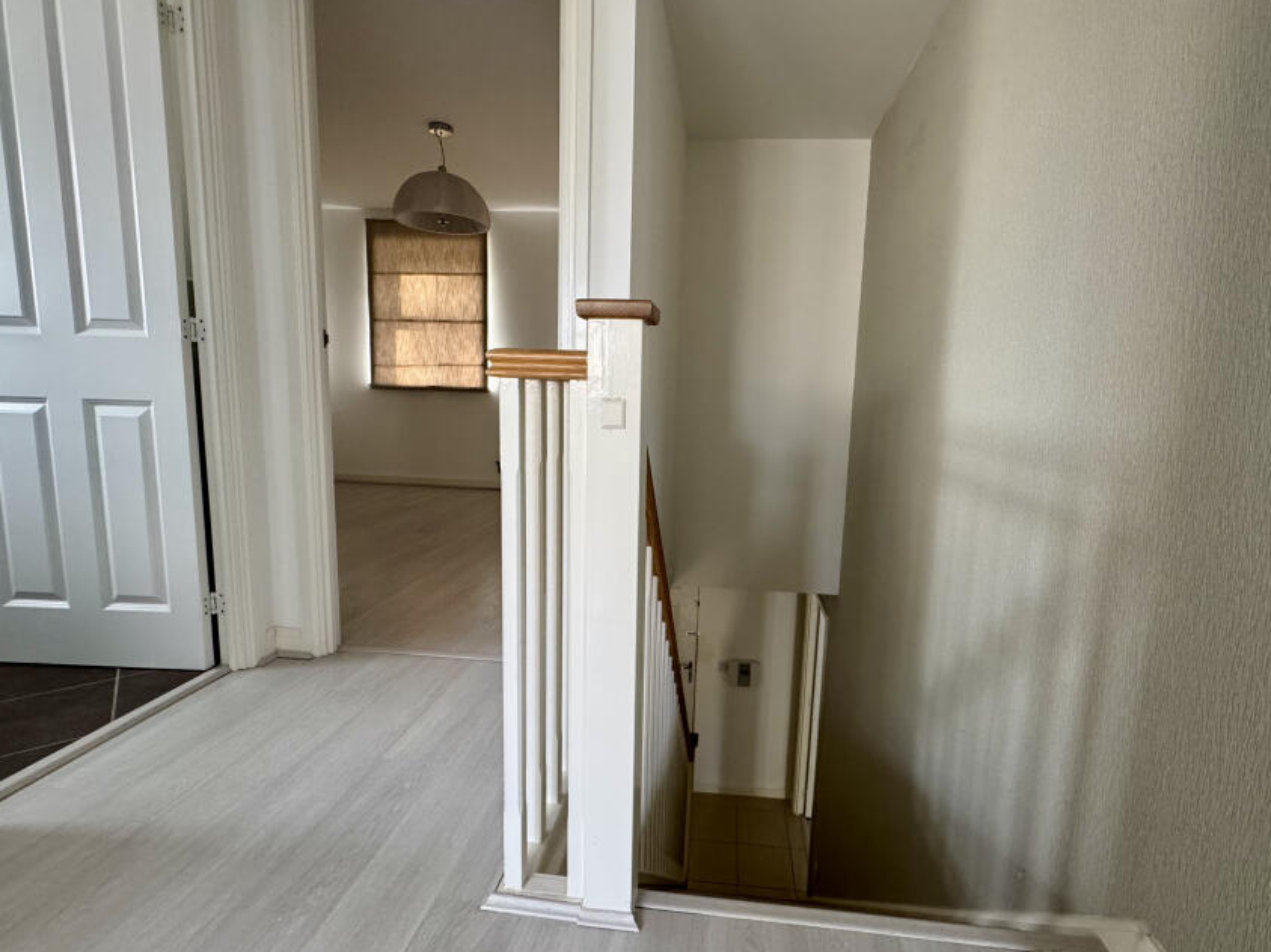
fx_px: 624
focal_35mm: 17
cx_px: 675
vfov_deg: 74.7
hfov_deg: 90.9
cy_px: 474
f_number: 2.2
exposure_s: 1/97
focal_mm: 2.22
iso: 320
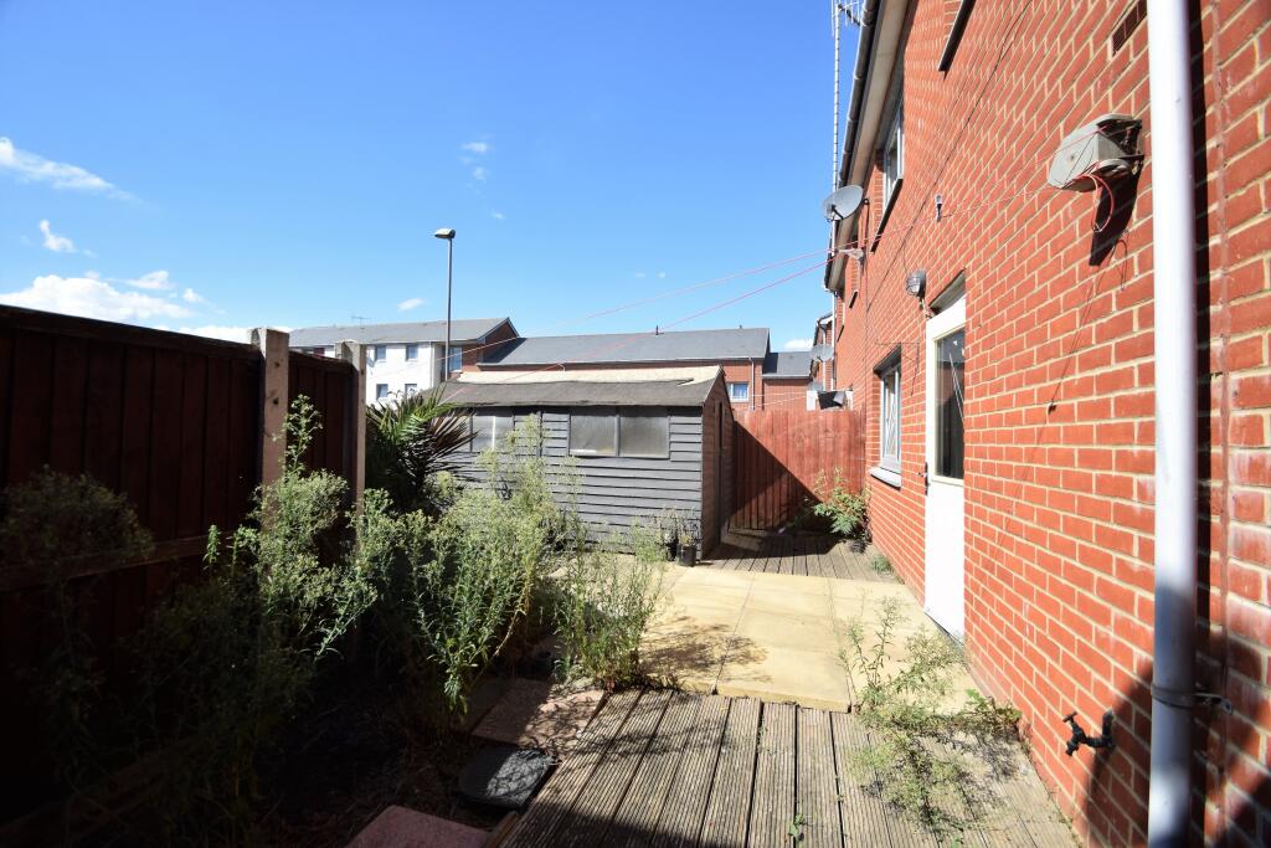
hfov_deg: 100.4
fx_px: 530
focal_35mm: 15
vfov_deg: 77.3
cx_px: 636
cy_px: 424
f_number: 5.6
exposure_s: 1/1500
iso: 400
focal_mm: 10
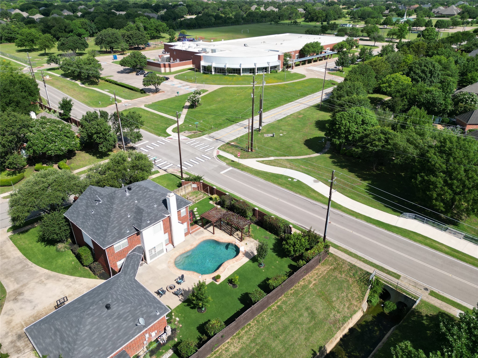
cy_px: 179
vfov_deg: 56.8
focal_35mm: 24
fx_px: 331
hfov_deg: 71.6
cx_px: 239
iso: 150
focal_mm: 6.72
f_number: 1.7
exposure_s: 1/3200
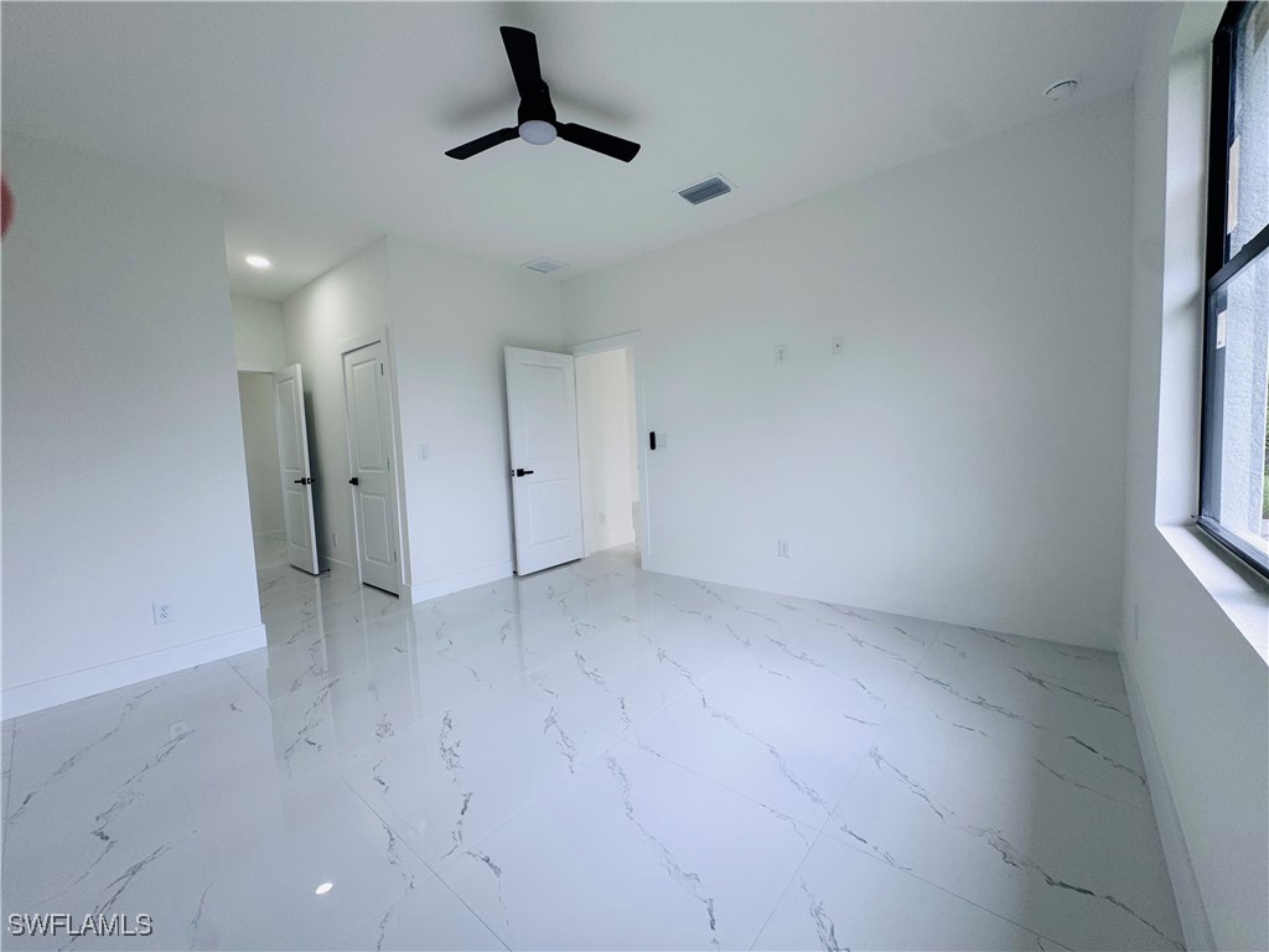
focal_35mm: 14
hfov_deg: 102.1
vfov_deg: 85.7
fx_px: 513
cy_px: 476
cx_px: 634
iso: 50
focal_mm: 2.22
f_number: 2.2
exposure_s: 1/99
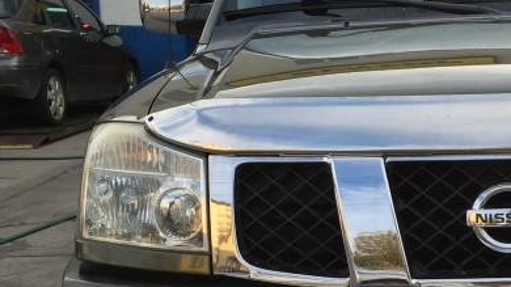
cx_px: 474
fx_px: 1124
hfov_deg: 24.7
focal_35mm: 83
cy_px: 228
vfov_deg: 14.5
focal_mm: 4.15
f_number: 2.2
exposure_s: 1/258
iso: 32
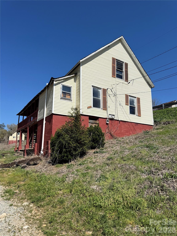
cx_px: 88
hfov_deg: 56.8
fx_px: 164
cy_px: 118
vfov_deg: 71.6
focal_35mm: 24
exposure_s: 1/6173
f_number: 1.78
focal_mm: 6.76
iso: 80
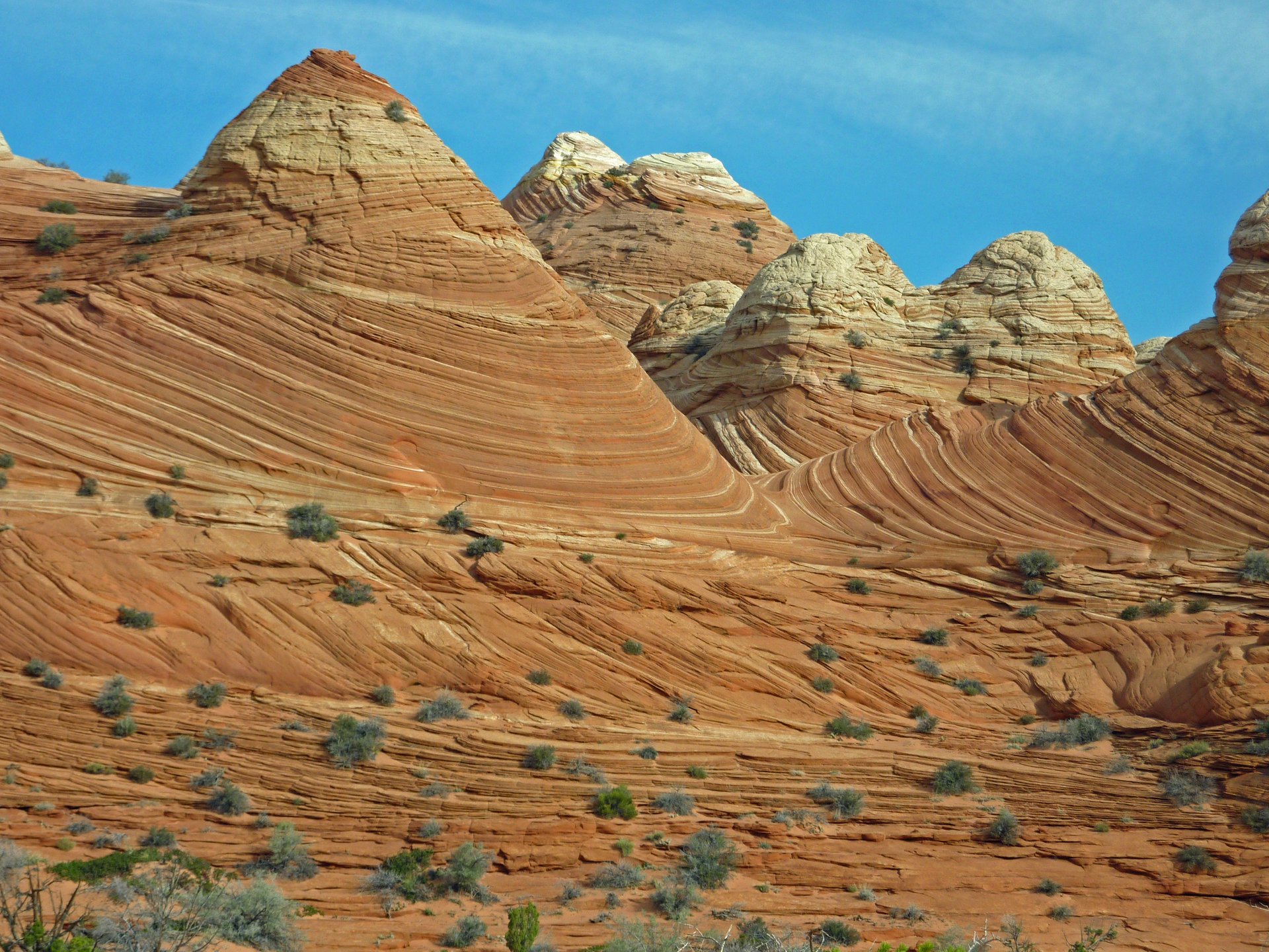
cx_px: 634
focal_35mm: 96
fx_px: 3519
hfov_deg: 20.4
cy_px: 476
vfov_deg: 15.4
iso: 80
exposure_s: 1/500
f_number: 5
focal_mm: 15.8
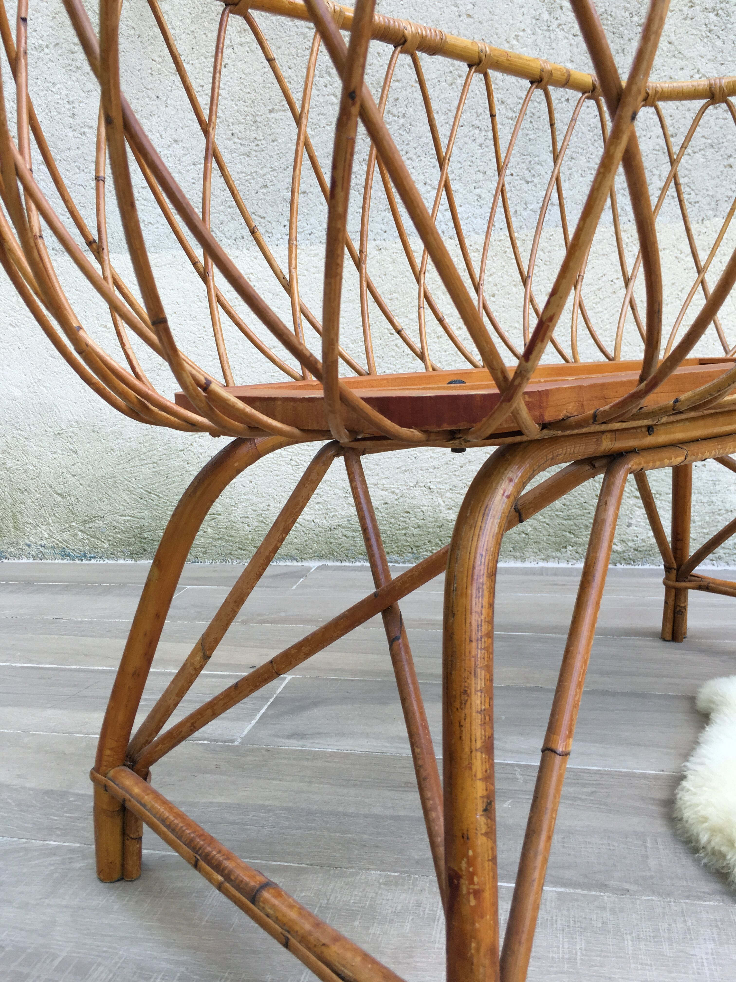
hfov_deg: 48.2
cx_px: 368
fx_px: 822
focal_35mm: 29
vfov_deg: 61.7
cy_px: 491
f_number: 2.2
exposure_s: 1/100
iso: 32
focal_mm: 4.15
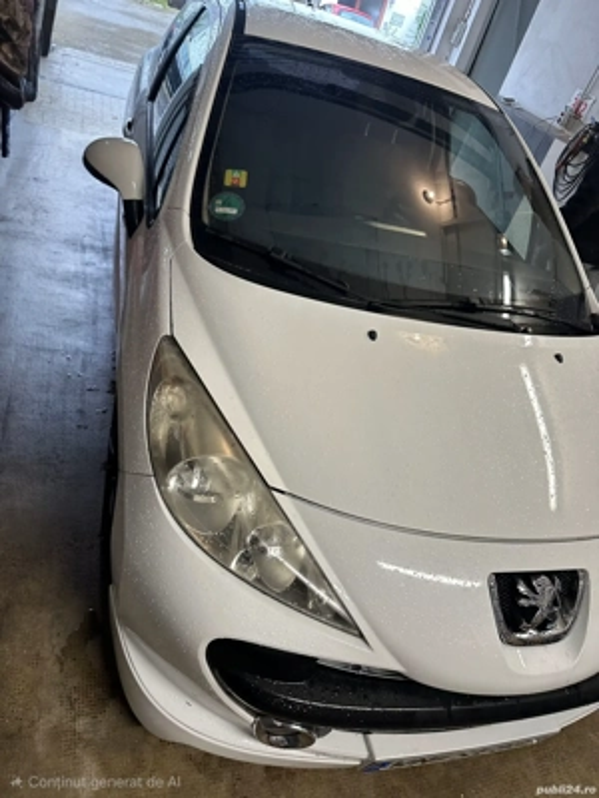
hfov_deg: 56.8
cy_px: 399
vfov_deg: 71.6
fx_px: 554
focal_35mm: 24
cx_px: 300
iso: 160
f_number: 1.78
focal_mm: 6.86
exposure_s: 1/100
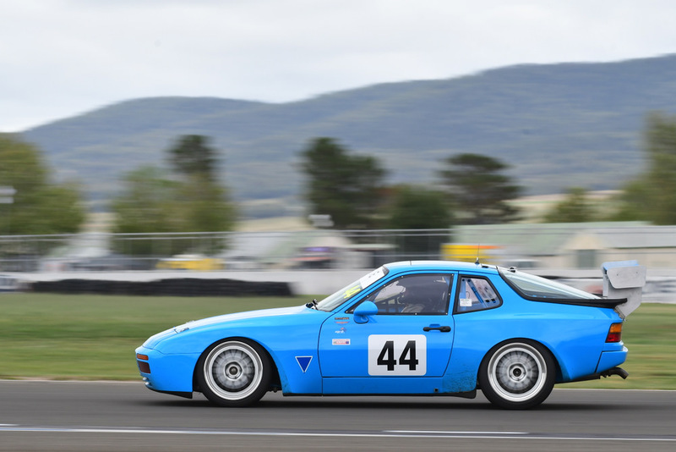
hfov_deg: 6.9
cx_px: 338
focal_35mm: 300
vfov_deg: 4.6
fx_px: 5635
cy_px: 226
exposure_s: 1/200
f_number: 11
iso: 320
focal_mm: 200
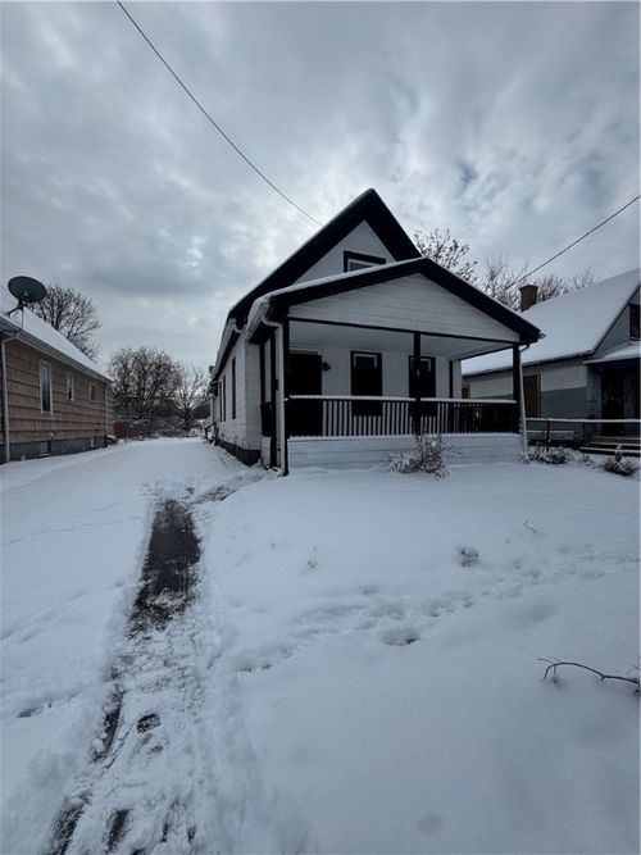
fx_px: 346
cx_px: 320
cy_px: 428
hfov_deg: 85.7
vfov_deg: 102.1
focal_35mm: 14
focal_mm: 2.22
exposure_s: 1/3390
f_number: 2.2
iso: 40
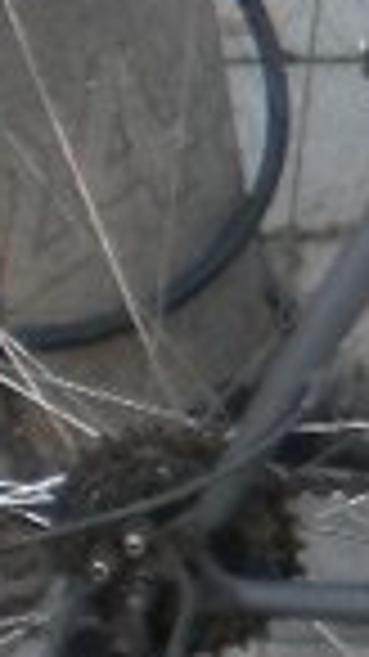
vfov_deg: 8.0
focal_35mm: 269
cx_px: 1472
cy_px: 324
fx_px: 4685
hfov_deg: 4.2
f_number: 3.1
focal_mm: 6.3
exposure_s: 1/80
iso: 100
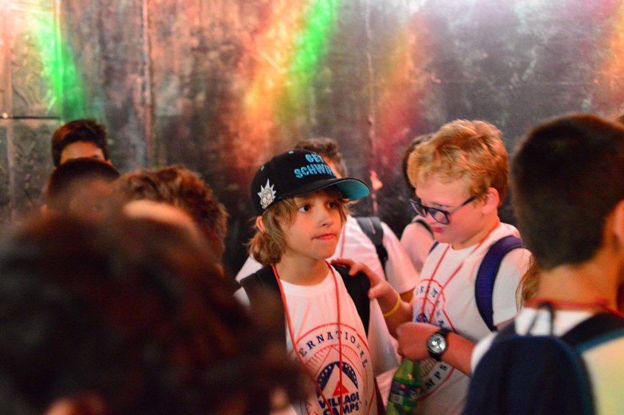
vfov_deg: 25.7
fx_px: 909
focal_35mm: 52
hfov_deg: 37.9
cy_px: 208
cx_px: 312
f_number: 1.8
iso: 6400
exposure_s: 1/25
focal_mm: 35
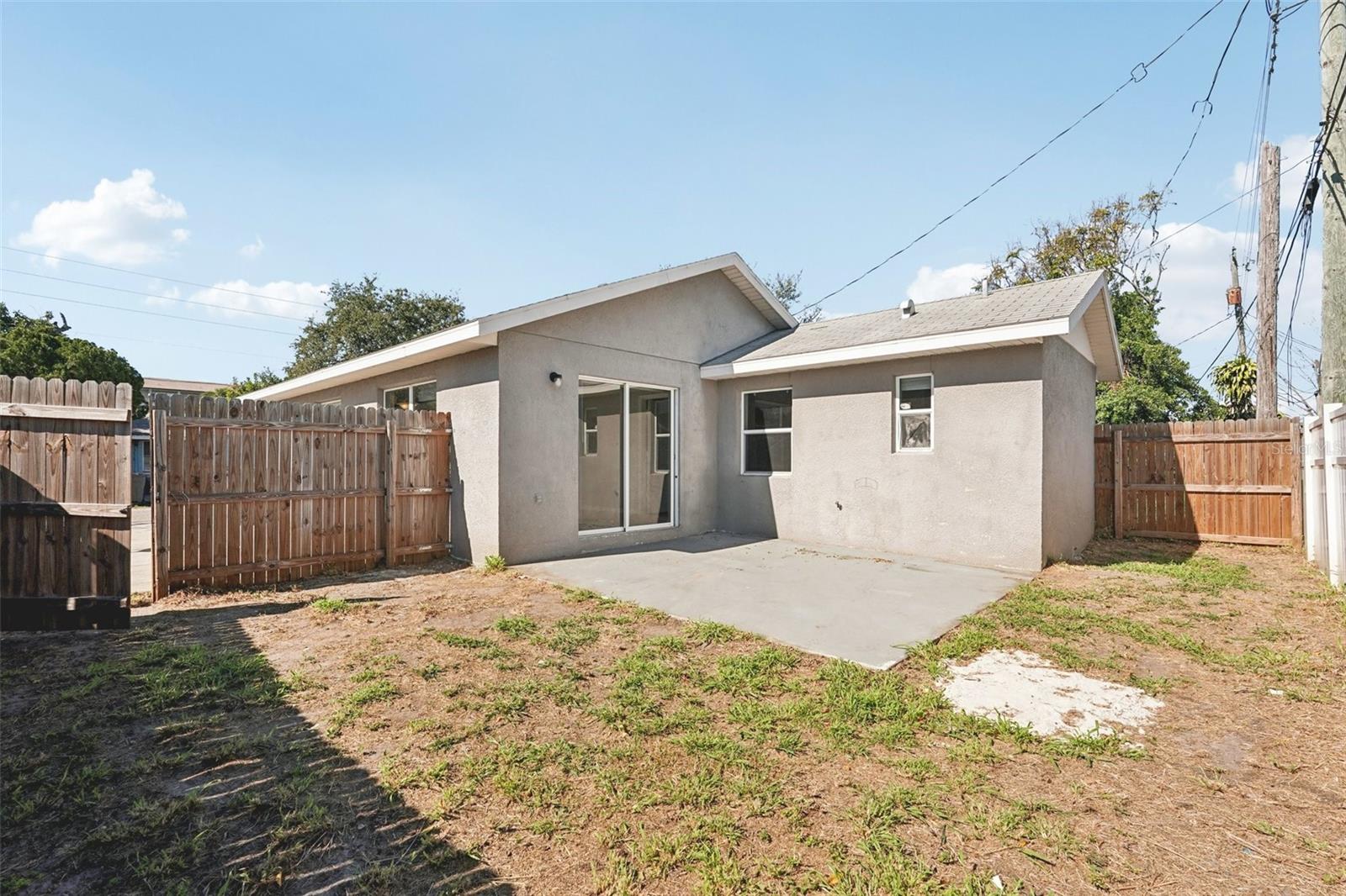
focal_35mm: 16
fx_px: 598
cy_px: 448
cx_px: 673
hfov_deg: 96.7
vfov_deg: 73.7
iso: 400
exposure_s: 1/1250
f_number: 8
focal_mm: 16
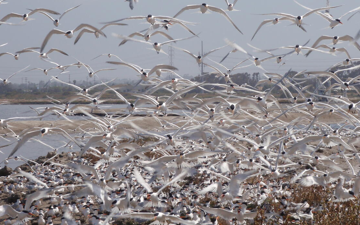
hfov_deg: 16.1
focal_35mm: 130
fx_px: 1275
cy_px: 97
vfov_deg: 10.1
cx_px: 203
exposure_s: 1/250
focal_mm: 18.2
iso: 64
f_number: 7.1
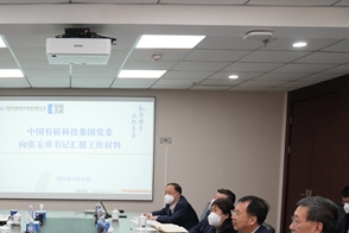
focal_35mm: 49
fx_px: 475
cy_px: 221
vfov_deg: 26.4
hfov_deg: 38.2
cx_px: 50
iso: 1600
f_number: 2.8
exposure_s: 1/400
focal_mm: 24
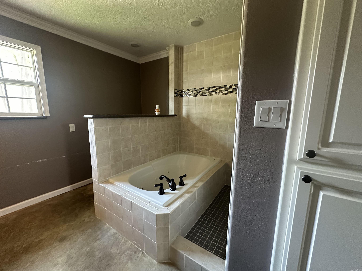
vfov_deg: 85.7
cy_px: 136
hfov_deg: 102.1
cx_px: 181
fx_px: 146
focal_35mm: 14
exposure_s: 1/60
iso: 500
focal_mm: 2.22
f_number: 2.2
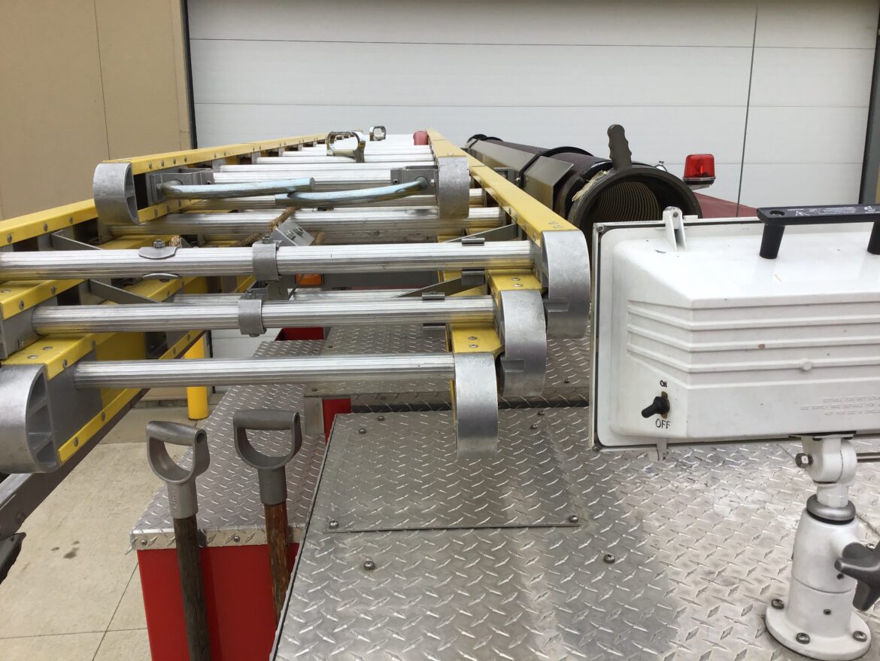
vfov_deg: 45.5
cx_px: 440
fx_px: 788
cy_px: 330
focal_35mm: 31
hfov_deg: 58.3
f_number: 2.4
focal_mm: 3.3
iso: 25
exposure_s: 1/158
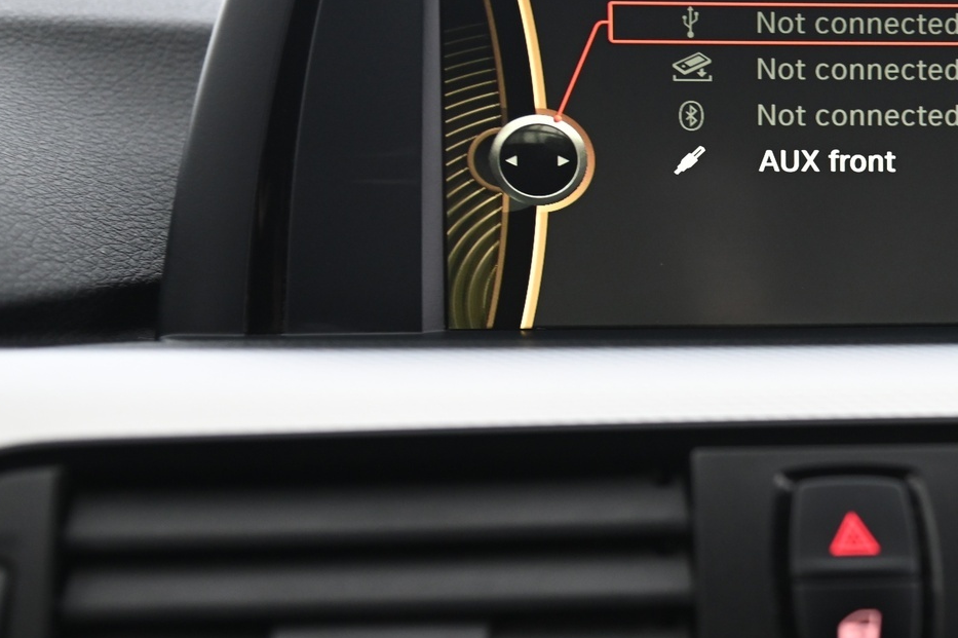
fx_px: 2314
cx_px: 773
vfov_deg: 15.7
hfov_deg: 23.0
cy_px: 401
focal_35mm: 87
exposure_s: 1/20
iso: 2000
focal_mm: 50
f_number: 4
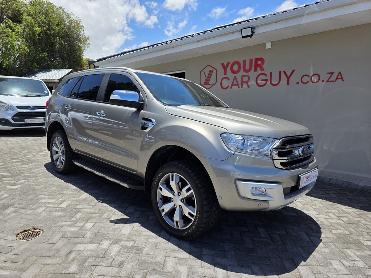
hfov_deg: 73.9
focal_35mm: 23
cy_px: 139
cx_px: 186
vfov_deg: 58.9
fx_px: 247
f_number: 1.7
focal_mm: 6.3
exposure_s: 1/5608
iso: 80
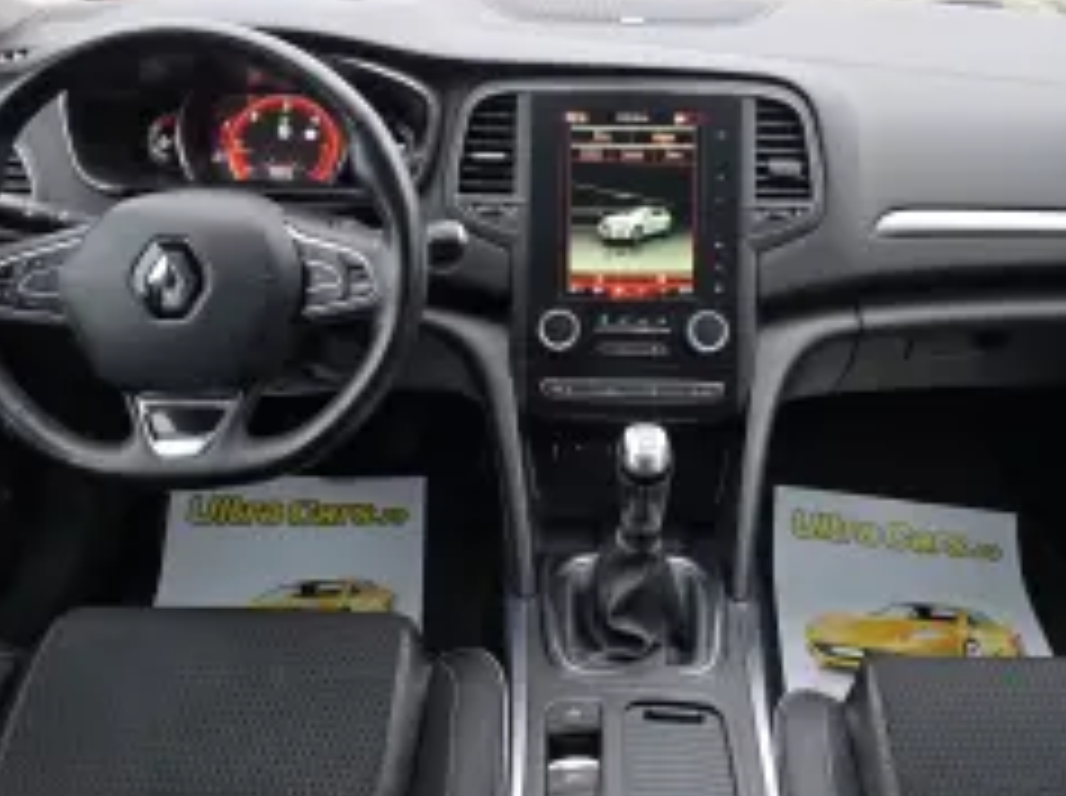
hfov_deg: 52.4
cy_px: 283
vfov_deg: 40.2
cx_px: 625
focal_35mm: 35
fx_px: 1076
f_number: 1.7
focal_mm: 6.25
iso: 160
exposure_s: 1/55
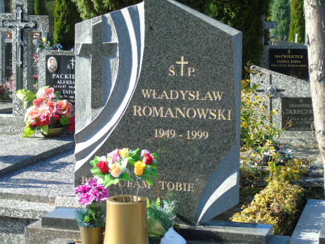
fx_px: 770
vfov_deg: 18.0
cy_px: 122
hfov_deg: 23.8
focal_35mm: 82
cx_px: 162
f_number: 4.1
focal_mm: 15
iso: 80
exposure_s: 1/160
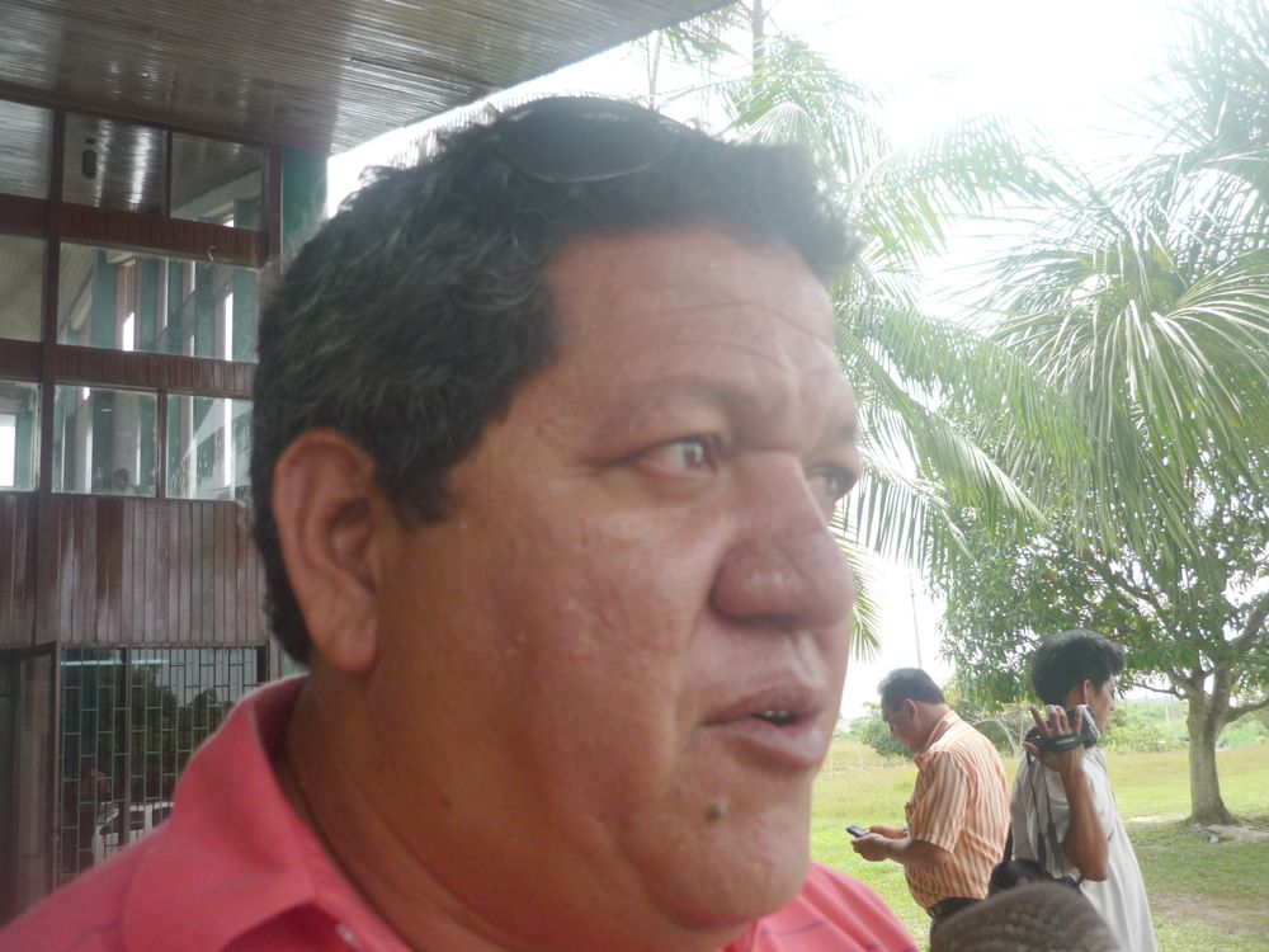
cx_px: 634
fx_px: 1210
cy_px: 476
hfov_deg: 55.4
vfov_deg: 42.9
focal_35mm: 33
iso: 100
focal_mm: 5.5
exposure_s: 1/400
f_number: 2.8
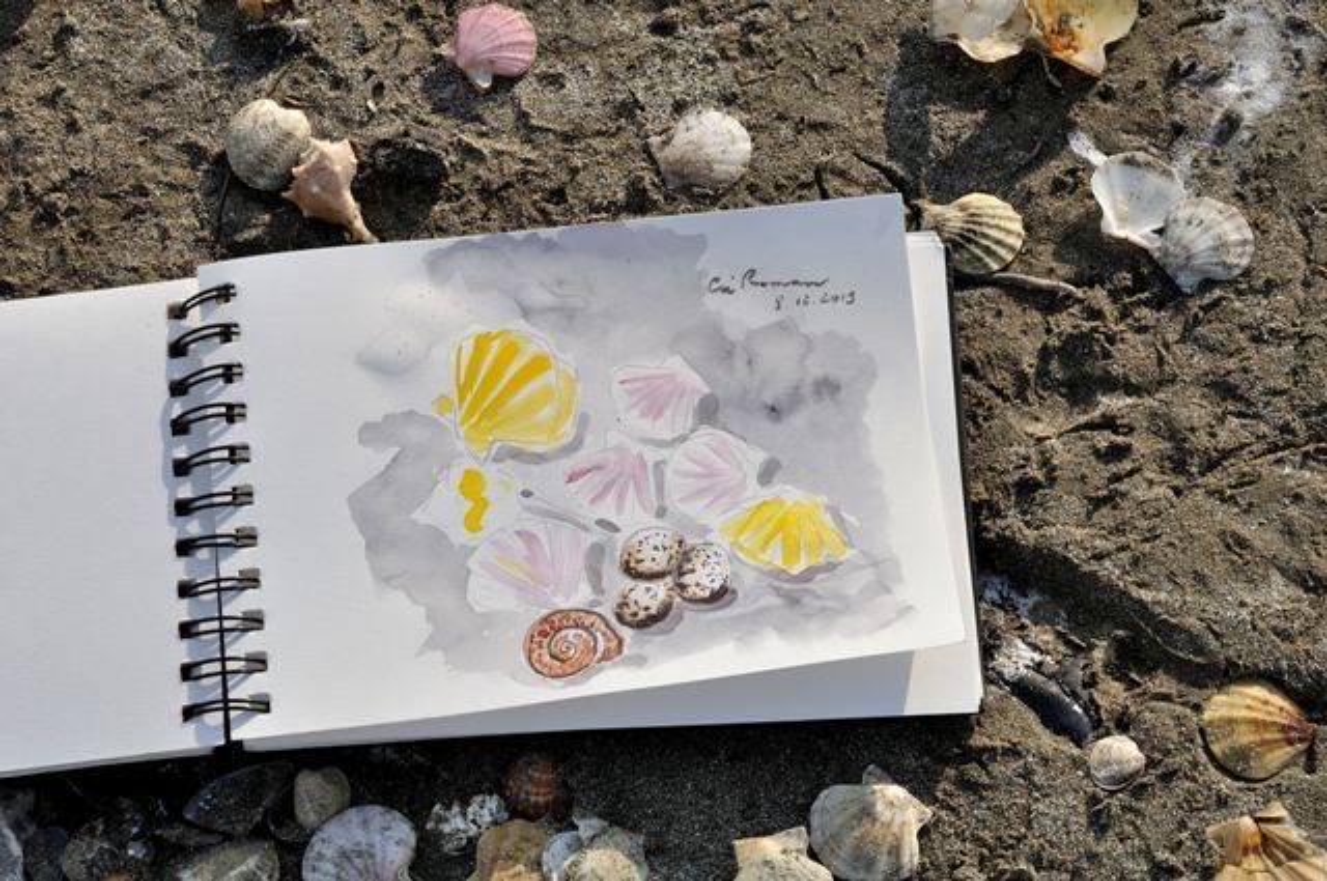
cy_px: 440
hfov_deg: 16.1
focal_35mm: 128
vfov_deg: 10.7
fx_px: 4694
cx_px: 664
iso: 500
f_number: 13
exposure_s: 1/640
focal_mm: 85
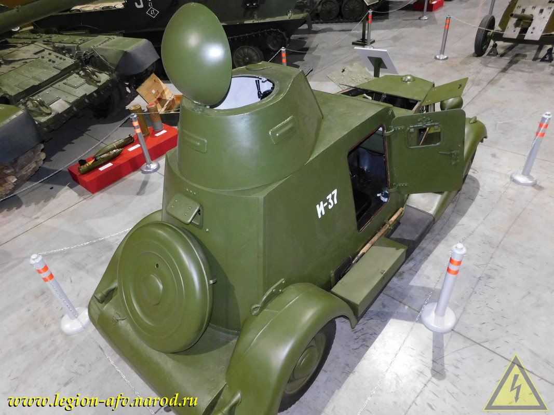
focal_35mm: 23
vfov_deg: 58.9
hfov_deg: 73.9
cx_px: 277
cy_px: 208
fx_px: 368
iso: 280
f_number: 3
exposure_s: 1/30
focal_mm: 4
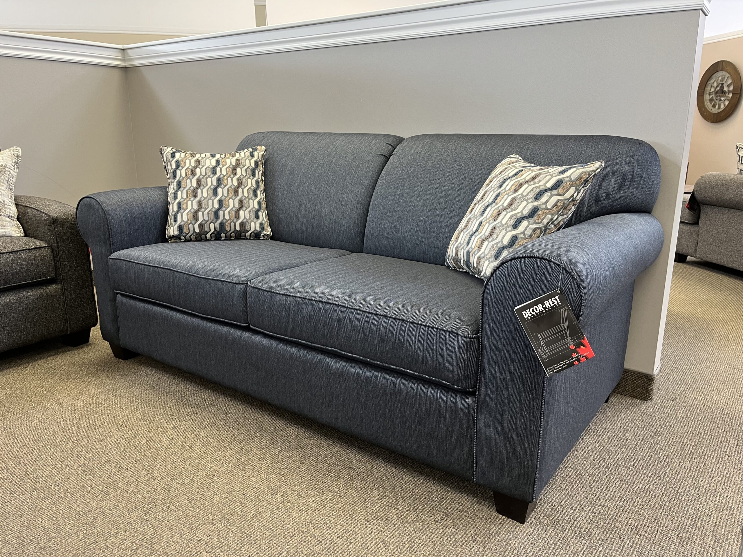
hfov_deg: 67.3
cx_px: 372
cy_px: 278
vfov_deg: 53.1
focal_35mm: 26
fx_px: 558
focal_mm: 5.1
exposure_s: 1/60
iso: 100
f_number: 1.6
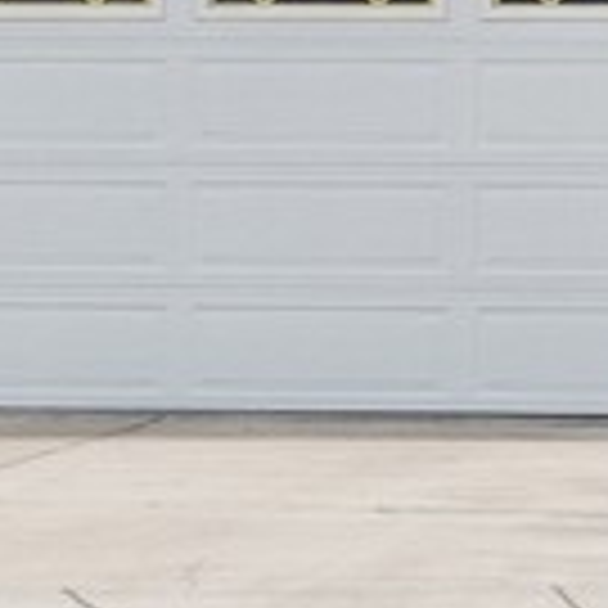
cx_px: 392
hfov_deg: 3.8
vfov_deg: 3.8
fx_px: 9220
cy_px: -158
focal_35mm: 464
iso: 200
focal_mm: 55
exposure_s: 1/800
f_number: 6.3
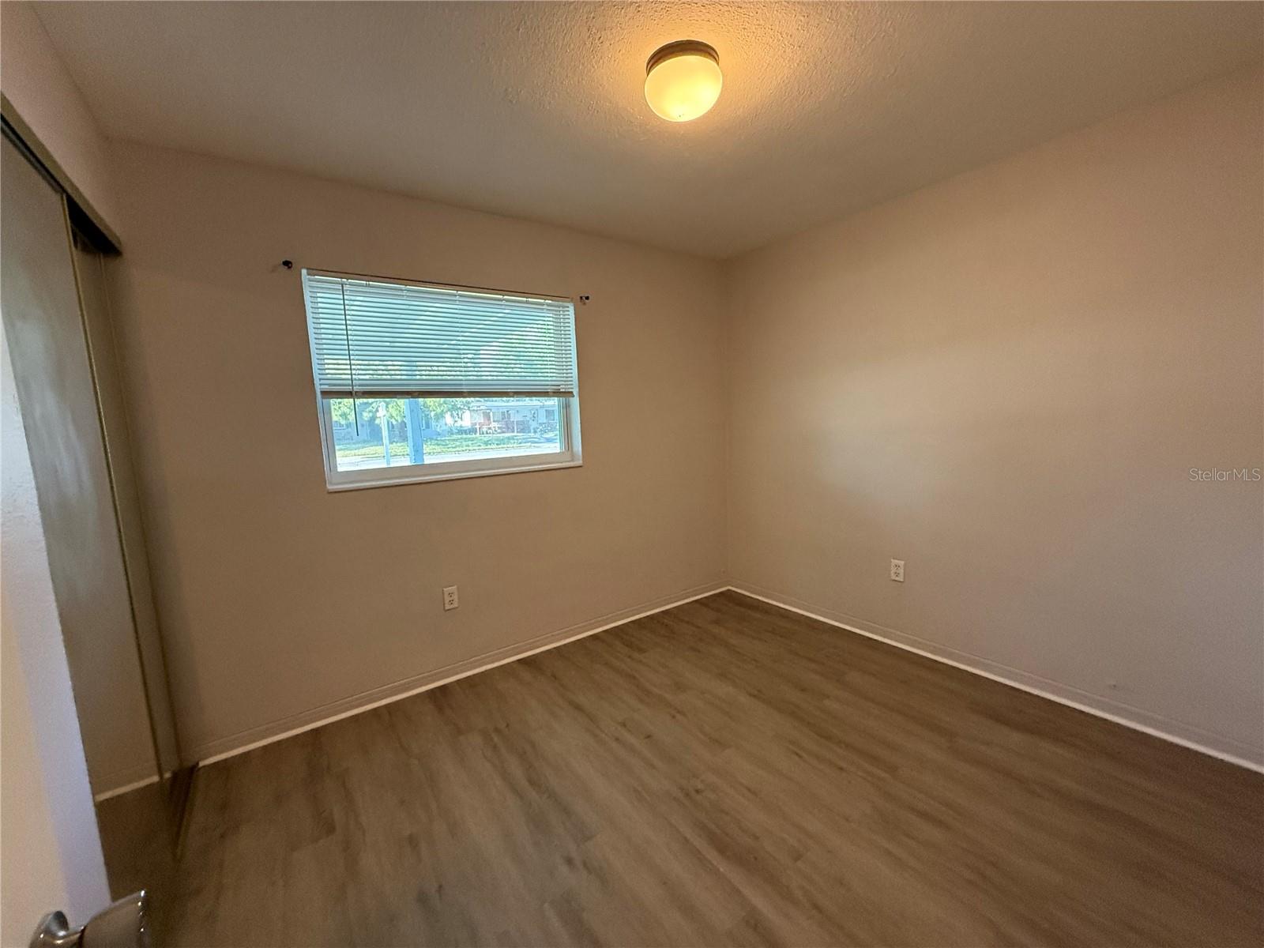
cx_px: 632
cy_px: 474
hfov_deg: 102.1
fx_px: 511
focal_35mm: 14
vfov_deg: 85.7
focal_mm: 2.22
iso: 500
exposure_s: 1/120
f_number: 2.2
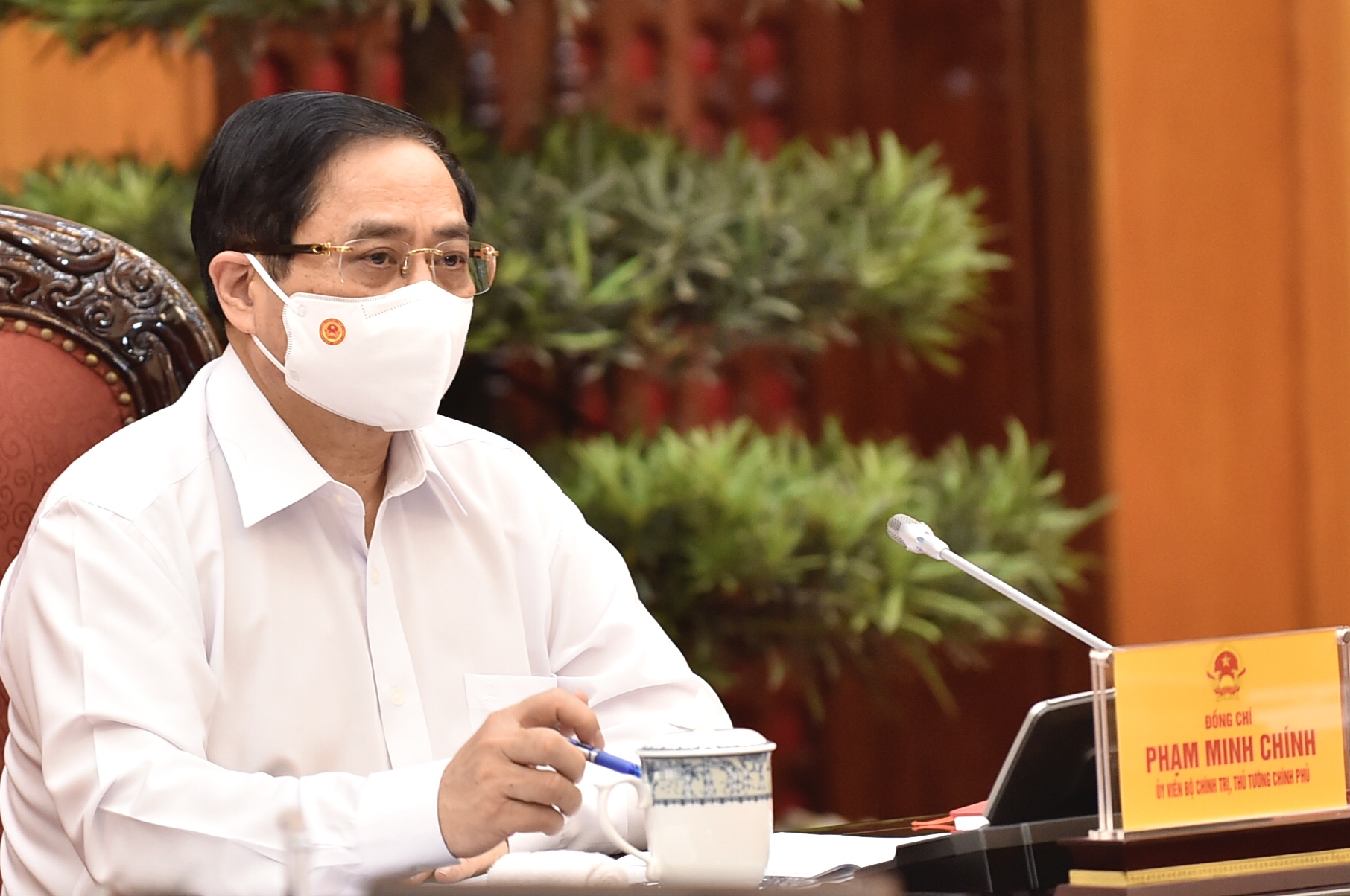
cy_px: 448
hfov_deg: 10.3
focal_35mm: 200
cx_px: 675
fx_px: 7492
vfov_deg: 6.9
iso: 2000
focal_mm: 200
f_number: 3.2
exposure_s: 1/160
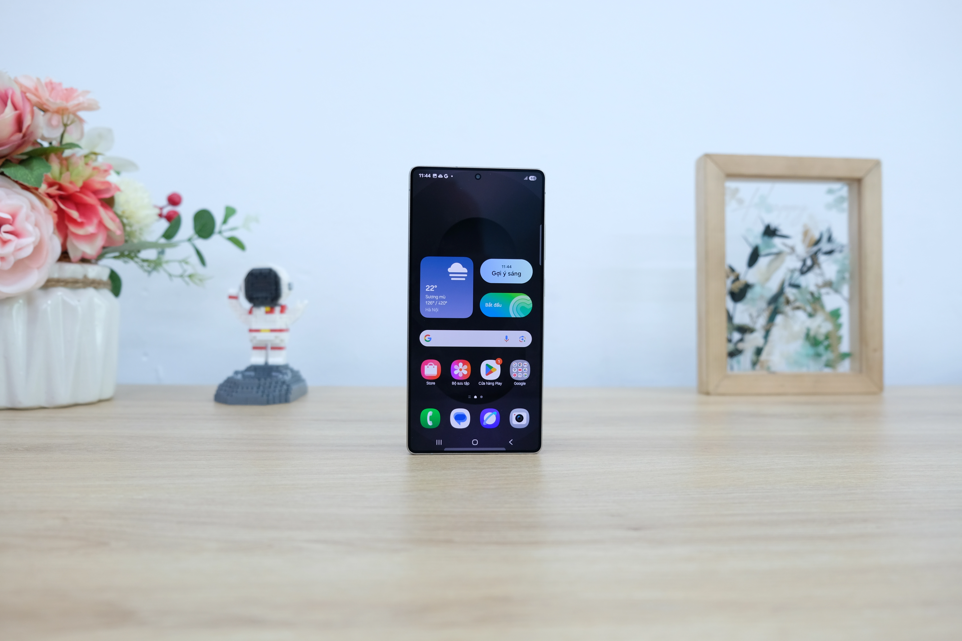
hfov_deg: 67.4
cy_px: 320
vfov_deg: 47.9
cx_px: 481
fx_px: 721
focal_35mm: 27
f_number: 3.2
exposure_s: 1/60
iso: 400
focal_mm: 18
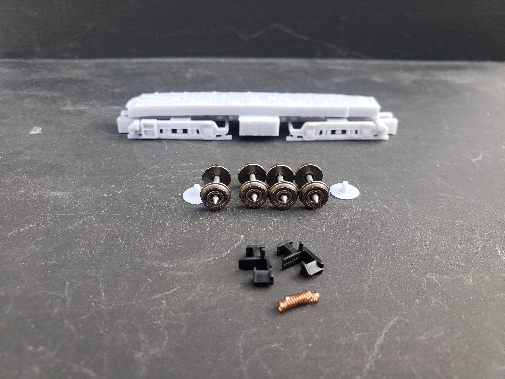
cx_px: 252
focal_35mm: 26
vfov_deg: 53.1
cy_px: 190
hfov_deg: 67.3
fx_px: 379
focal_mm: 4.3
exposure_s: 1/100
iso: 50
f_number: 2.4
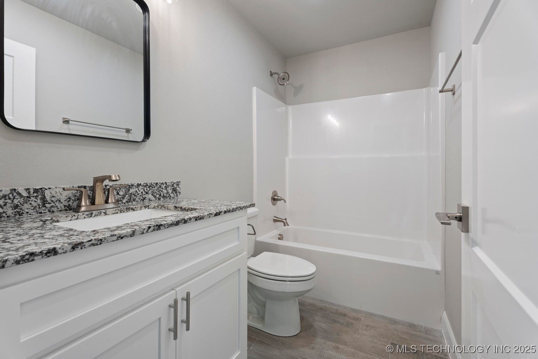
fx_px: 239
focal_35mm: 16
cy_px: 180
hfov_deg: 96.7
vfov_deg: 73.7
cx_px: 269
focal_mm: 16
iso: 200
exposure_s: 1/4
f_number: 9
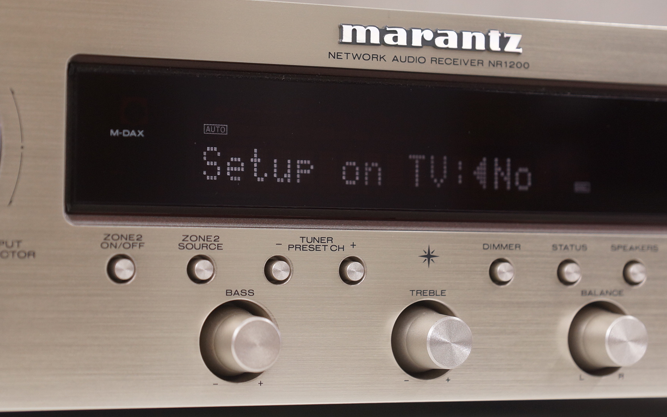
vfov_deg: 10.9
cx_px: 331
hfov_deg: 17.4
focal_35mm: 120
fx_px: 2179
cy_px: 173
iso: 200
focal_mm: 45
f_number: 3.5
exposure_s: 1/100
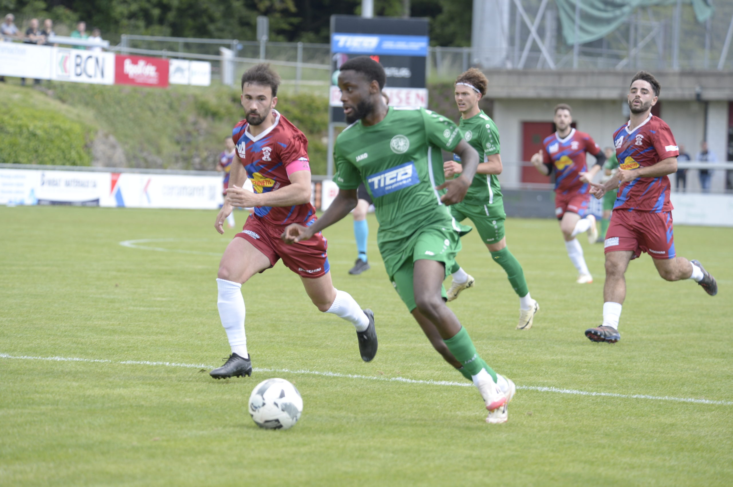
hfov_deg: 10.3
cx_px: 366
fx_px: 4068
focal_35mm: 200
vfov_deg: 6.9
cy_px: 244
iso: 560
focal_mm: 200
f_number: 5.3
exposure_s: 1/640
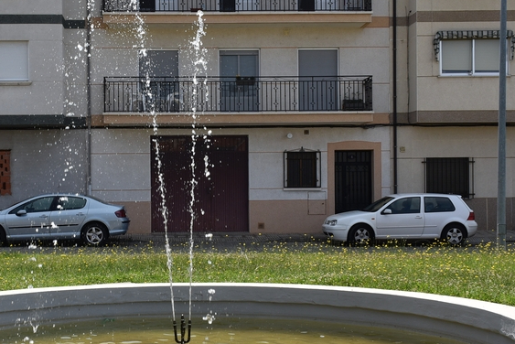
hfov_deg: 30.9
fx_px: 927
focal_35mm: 65
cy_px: 181
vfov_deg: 21.0
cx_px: 183
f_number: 10
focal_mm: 27
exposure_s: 1/400
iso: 200
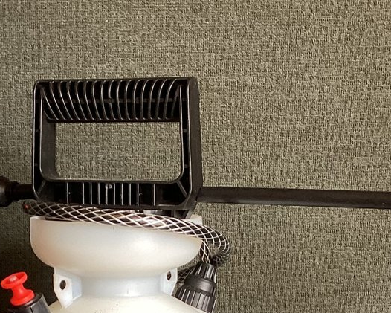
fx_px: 1007
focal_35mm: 87
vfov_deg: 16.7
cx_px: 182
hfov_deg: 22.0
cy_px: 398
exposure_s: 1/50
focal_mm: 3.3
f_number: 2.4
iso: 64
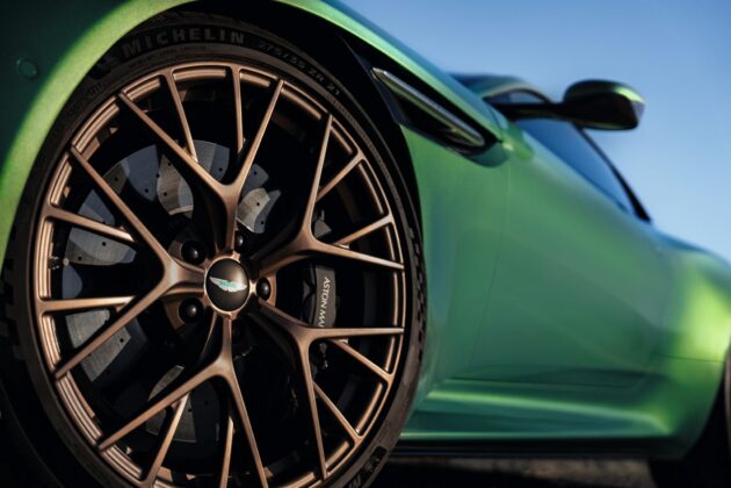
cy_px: 244
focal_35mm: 47
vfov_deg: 28.6
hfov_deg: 41.9
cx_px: 366
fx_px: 954
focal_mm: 47
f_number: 2.8
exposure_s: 1/2500
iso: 100
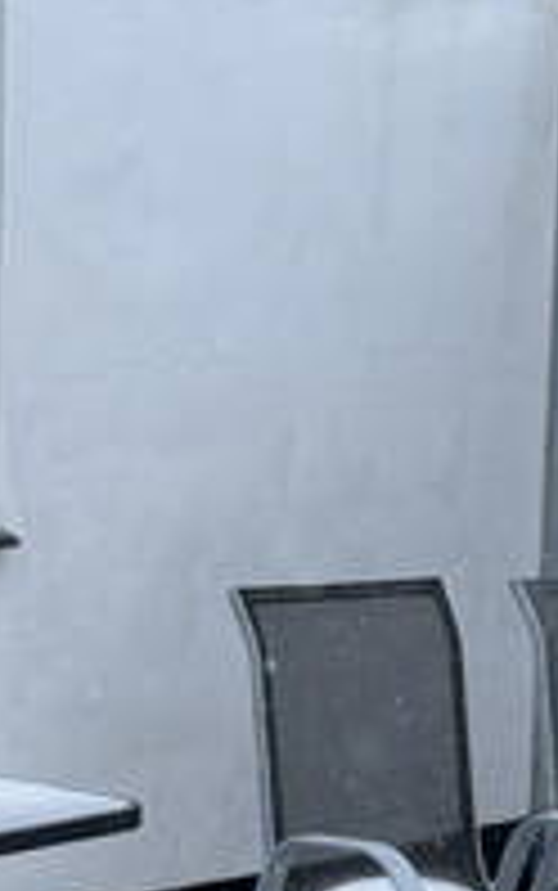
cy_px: 842
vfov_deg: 18.5
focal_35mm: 110
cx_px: -274
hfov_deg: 11.4
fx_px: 2673
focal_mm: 5.96
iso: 50
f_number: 1.6
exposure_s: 1/787
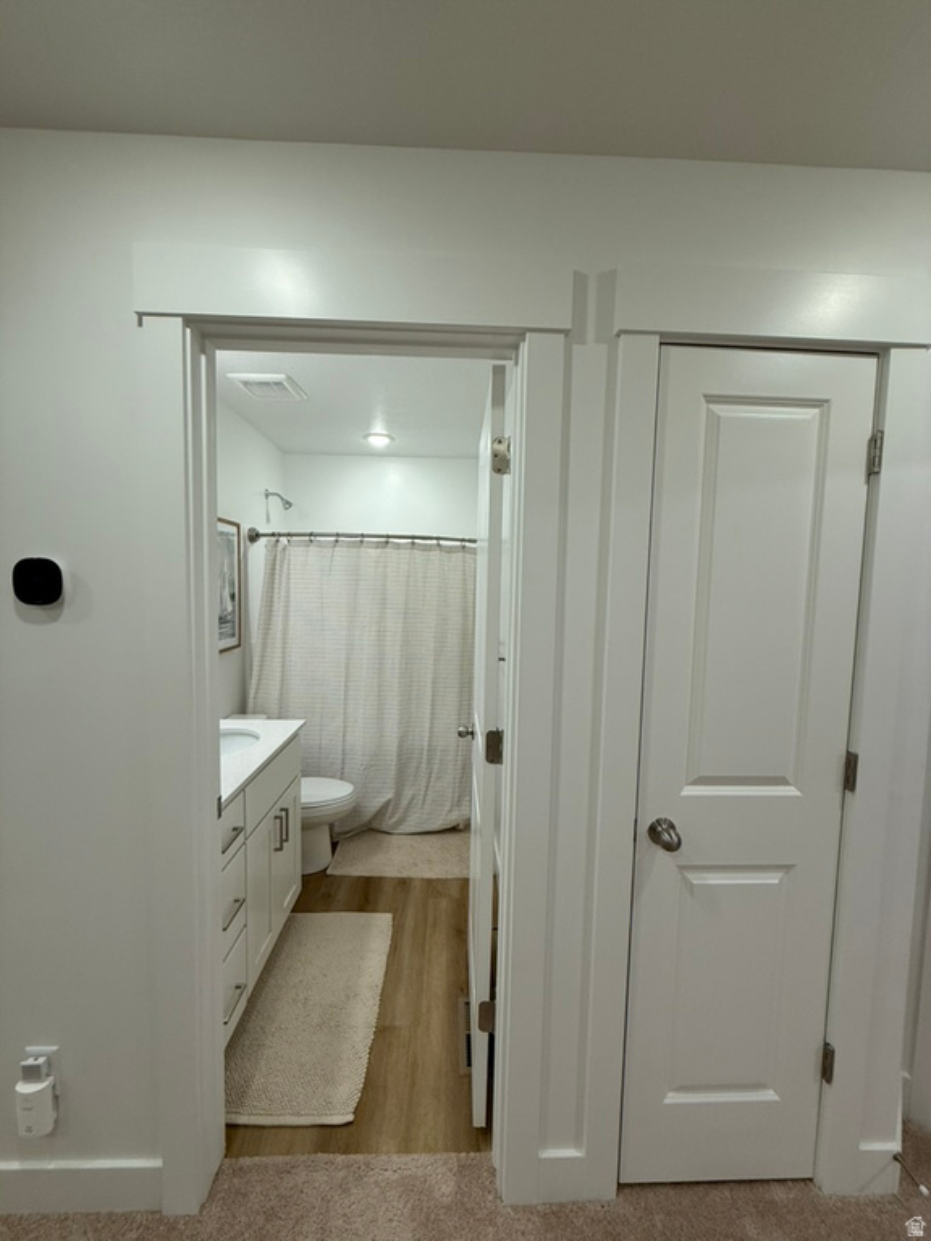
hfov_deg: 85.7
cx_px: 466
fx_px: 502
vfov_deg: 102.1
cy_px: 620
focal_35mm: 14
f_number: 2.2
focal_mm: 2.22
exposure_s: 1/120
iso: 100
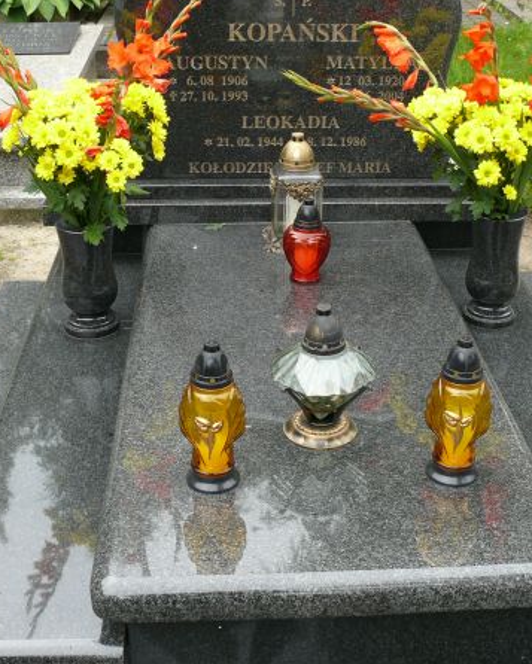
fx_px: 964
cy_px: 308
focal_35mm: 49
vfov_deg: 38.0
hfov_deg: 30.8
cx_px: 271
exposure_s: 1/125
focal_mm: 7.4
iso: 100
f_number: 3.6
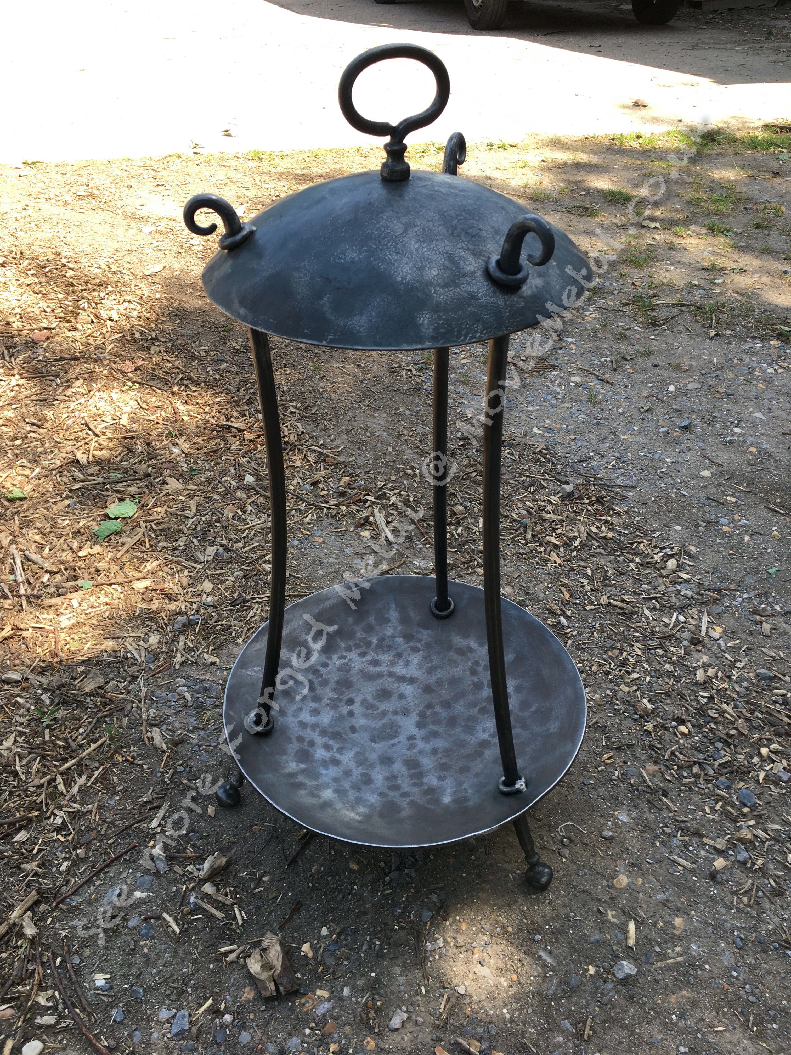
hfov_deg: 48.2
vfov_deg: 61.7
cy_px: 528
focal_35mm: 29
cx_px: 396
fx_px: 884
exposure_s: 1/260
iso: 25
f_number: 2.2
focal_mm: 4.15
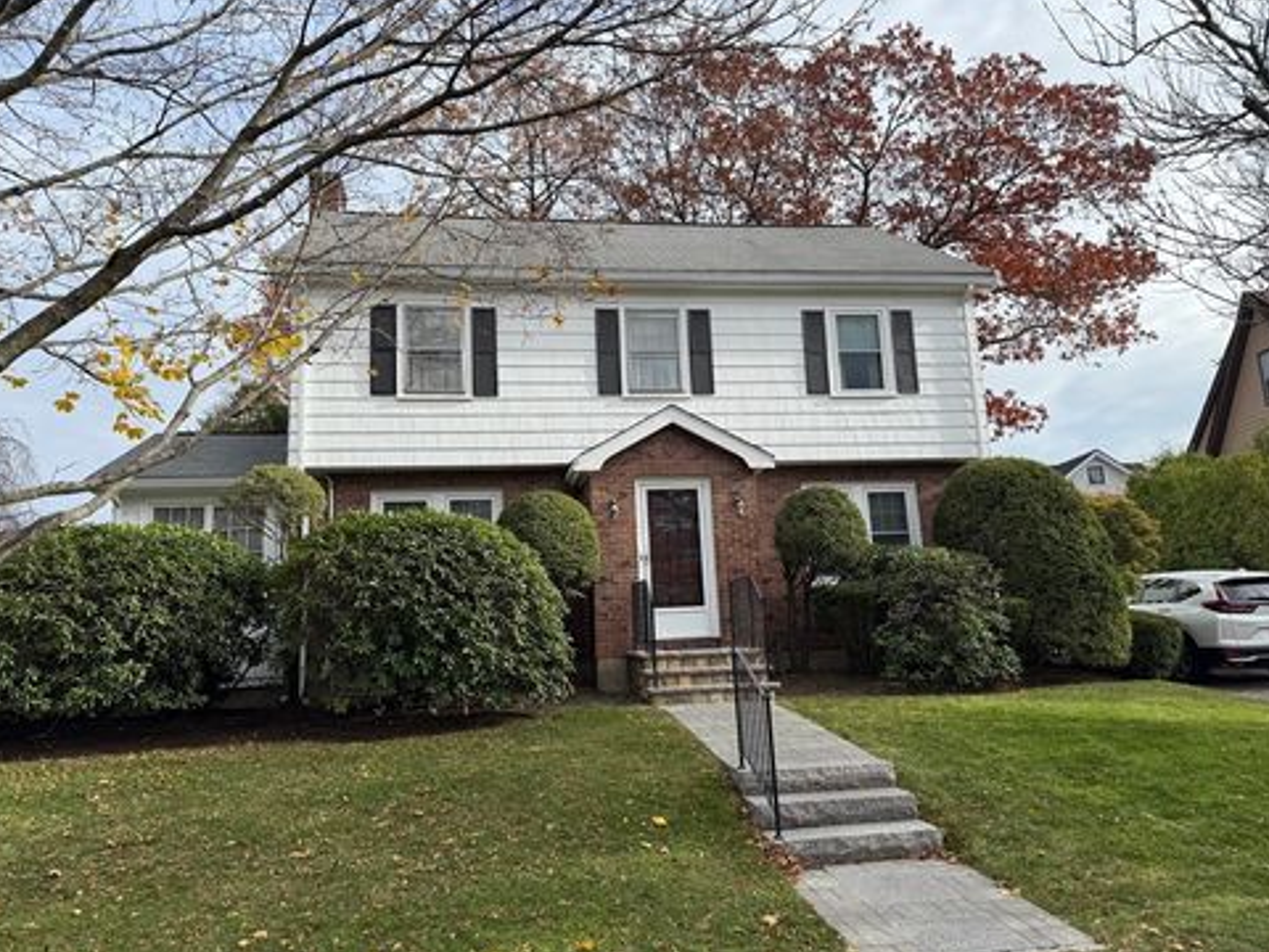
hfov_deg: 69.4
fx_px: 916
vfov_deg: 54.9
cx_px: 632
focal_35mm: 25
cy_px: 464
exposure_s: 1/2703
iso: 80
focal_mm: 6.76
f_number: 1.78
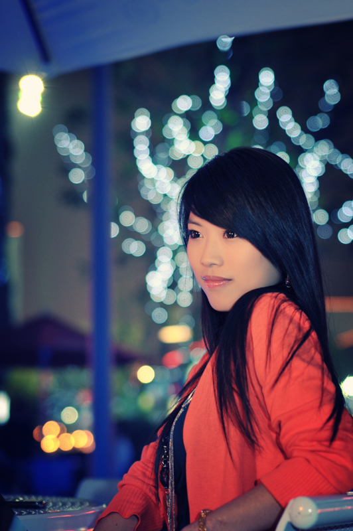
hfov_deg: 26.9
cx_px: 176
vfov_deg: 39.6
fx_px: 737
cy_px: 266
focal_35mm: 50
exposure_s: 1/50
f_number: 1.8
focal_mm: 50
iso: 400
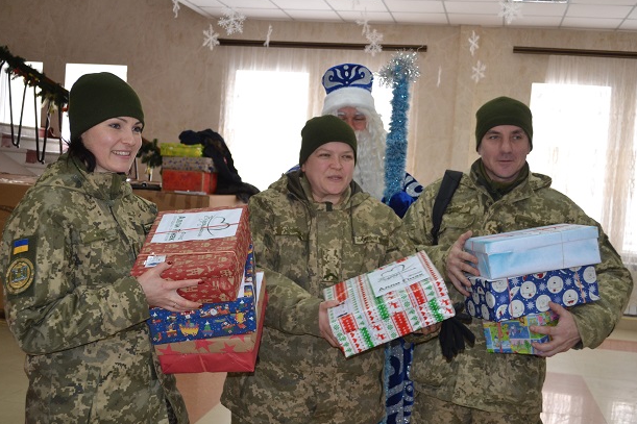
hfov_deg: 44.5
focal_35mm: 44
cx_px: 319
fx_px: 778
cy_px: 210
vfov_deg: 30.5
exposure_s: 1/60
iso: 800
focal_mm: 28
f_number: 4.5
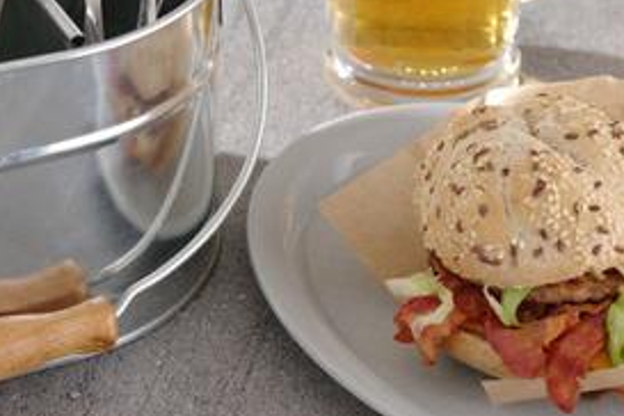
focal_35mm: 153
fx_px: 2652
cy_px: 49
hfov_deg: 13.4
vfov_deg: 8.9
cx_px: 192
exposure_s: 1/50
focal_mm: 58
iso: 100
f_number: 5
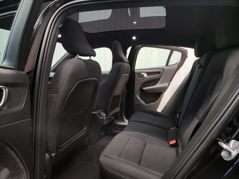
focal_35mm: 23
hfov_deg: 73.9
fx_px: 159
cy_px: 90
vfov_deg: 58.9
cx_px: 120
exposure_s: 1/100
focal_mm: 5.4
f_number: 1.8
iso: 400
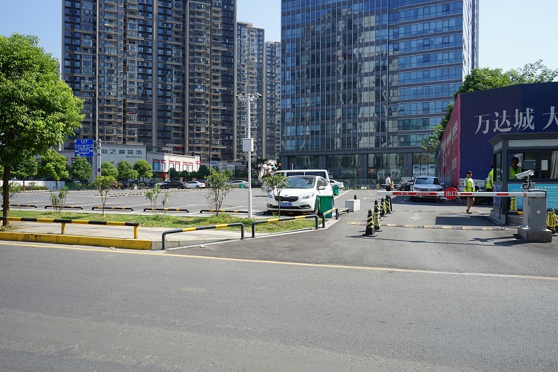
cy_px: 186
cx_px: 279
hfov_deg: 65.5
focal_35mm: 28
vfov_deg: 46.4
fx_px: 434
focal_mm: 28
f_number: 10
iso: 100
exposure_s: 1/100
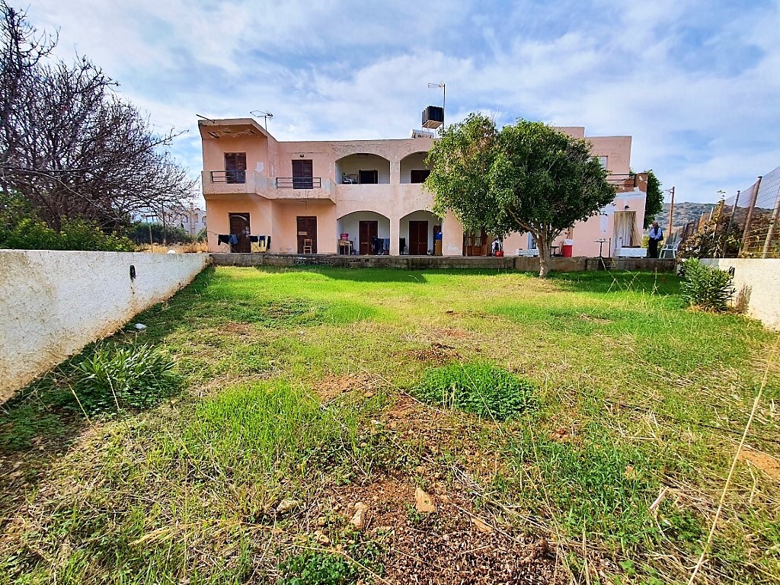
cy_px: 292
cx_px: 390
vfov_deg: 89.9
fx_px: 293
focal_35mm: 13
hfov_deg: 106.2
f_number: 2.2
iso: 50
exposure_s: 1/1436
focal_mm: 1.8
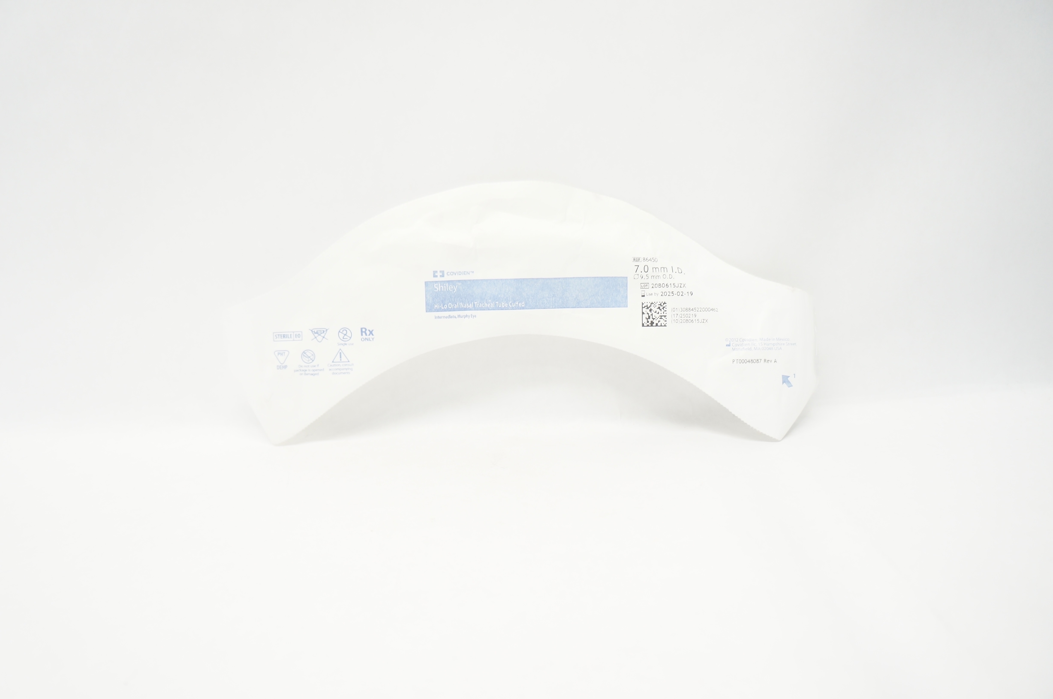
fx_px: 789
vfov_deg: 47.8
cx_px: 526
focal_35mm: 27
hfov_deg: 67.4
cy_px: 350
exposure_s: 1/80
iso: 400
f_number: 4
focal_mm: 18
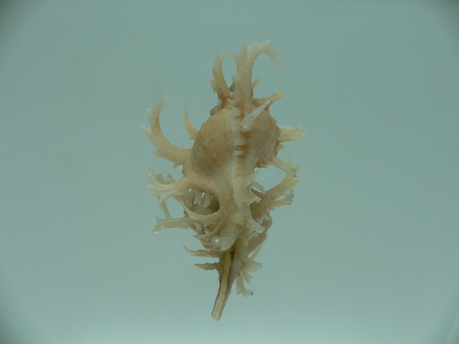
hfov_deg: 52.6
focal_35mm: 35
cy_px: 172
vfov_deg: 40.7
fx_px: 464
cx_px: 230
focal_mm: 4.6
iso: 80
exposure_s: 1/80
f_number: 2.8
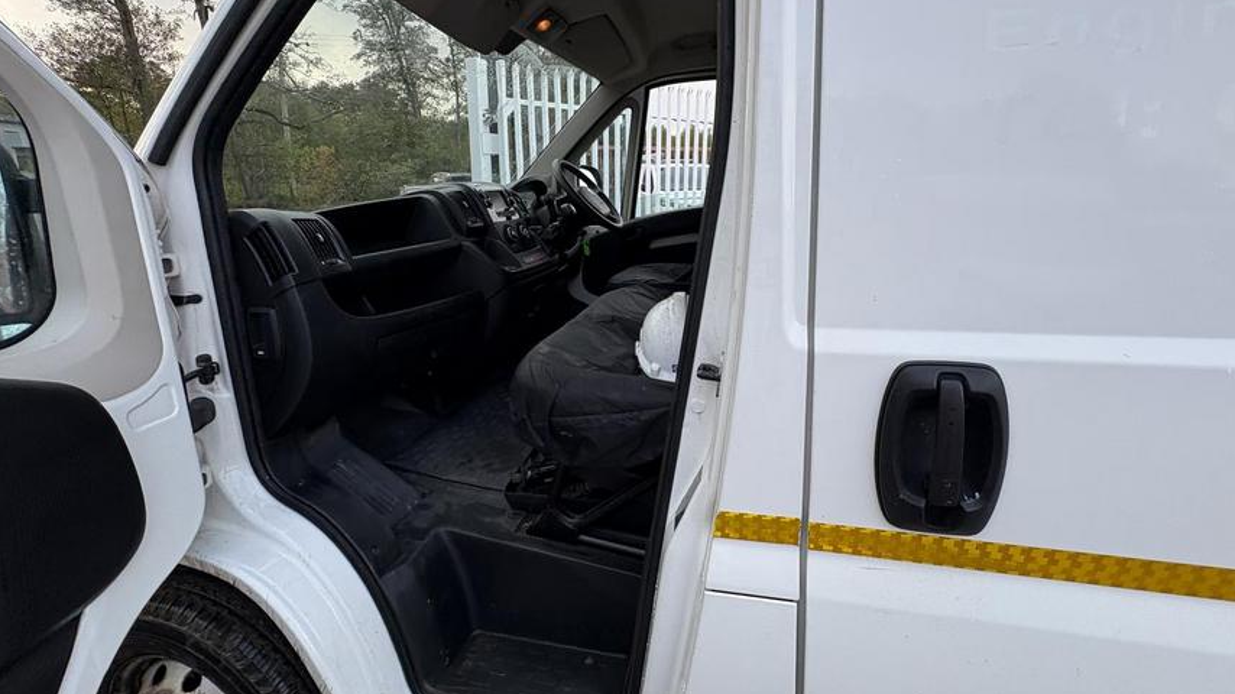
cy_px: 286
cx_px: 635
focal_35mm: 16
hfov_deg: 99.4
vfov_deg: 66.6
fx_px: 524
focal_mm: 2.22
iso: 40
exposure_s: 1/172
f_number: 2.2
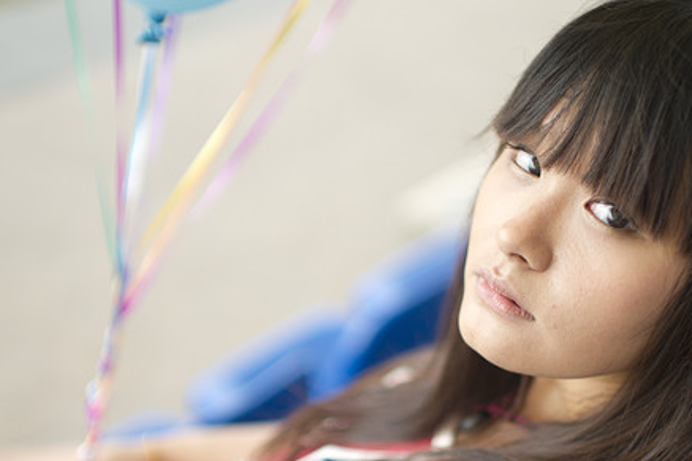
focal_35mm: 64
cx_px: 374
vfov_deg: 21.1
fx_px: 1230
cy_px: 321
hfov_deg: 31.4
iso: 100
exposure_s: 1/2000
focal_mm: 35
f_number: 1.4
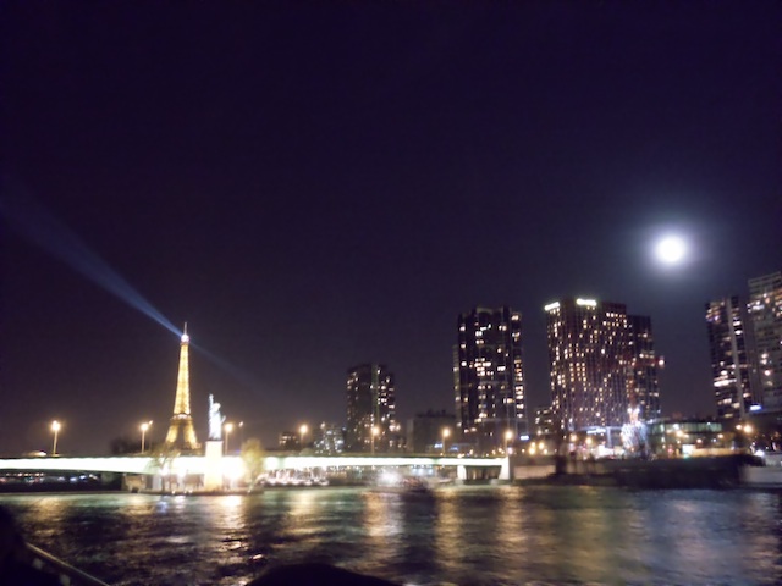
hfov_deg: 55.4
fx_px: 745
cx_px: 391
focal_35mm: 33
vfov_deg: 42.9
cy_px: 293
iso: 3200
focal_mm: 6
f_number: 3.5
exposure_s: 1/10
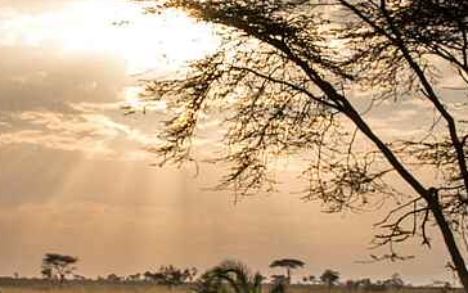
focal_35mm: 130
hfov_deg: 16.0
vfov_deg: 10.1
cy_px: 98
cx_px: 145
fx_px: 1659
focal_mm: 29
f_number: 9
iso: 100
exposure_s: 1/200
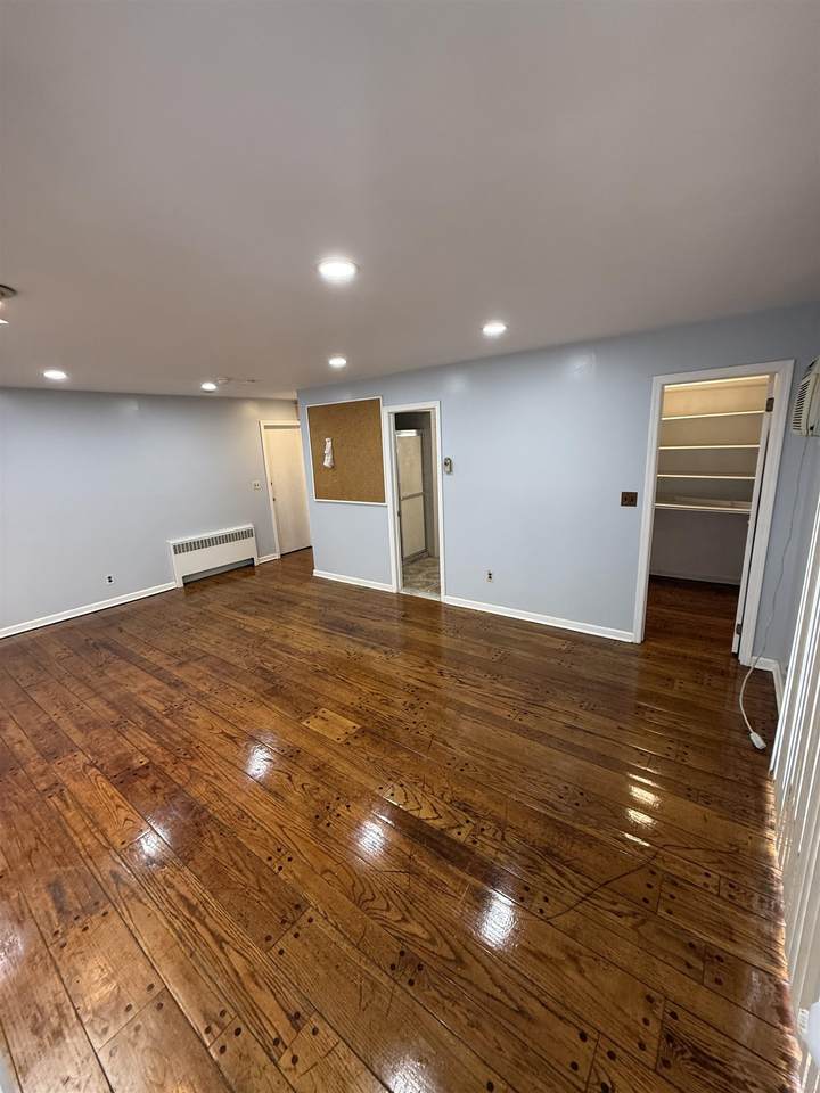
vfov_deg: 102.1
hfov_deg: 85.7
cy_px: 546
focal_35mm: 14
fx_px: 442
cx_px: 410
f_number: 2.2
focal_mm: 2.22
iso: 250
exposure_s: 1/120
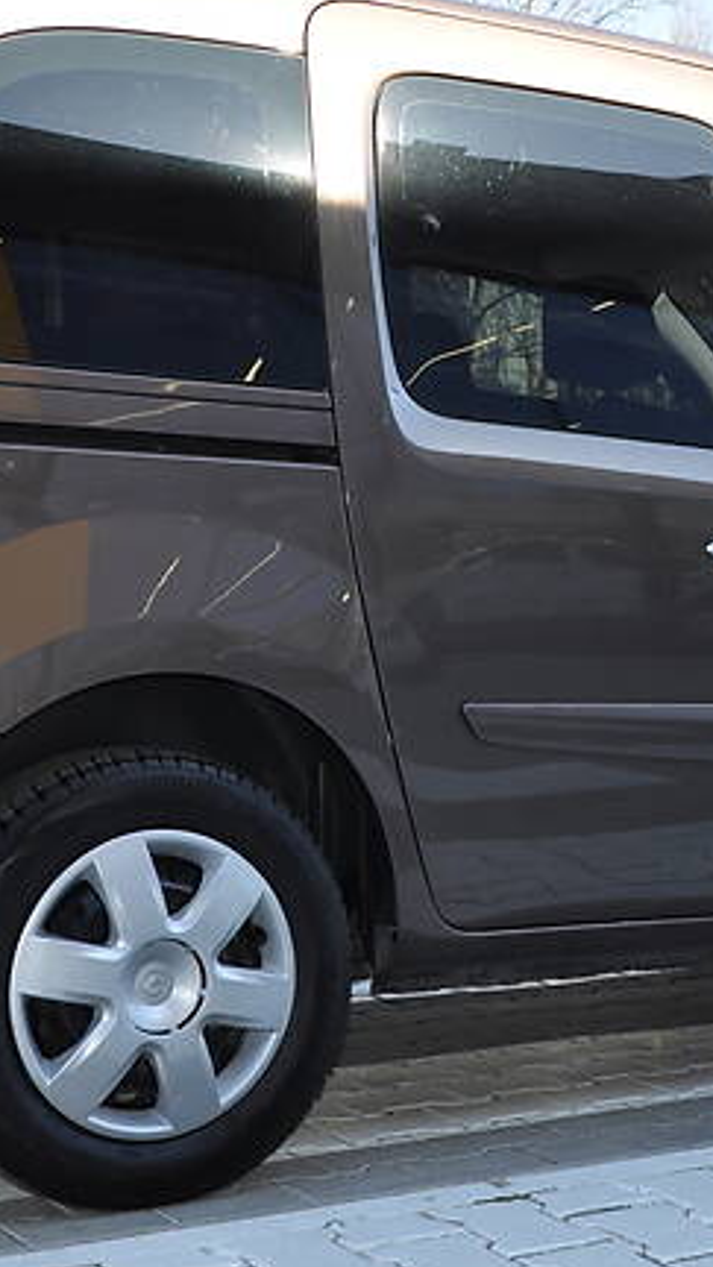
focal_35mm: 64
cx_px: 511
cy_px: 579
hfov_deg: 18.7
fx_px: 2151
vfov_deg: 32.8
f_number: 6.3
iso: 200
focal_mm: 22
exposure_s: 1/200
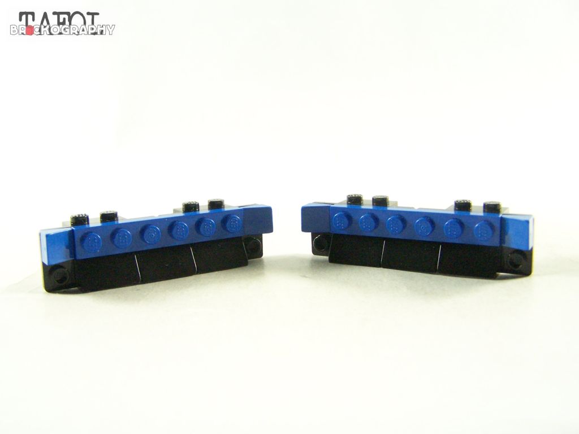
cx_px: 290
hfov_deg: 49.0
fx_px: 636
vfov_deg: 37.7
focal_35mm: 38
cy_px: 217
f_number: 3.2
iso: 400
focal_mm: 6.3
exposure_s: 1/60
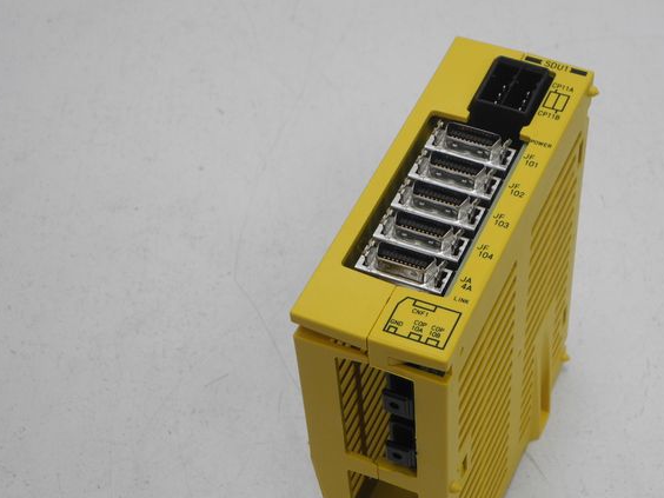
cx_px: 454
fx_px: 1496
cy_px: 333
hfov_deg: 24.9
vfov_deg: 18.8
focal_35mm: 78
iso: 100
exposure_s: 1/35.8
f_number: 3.5
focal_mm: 11.8
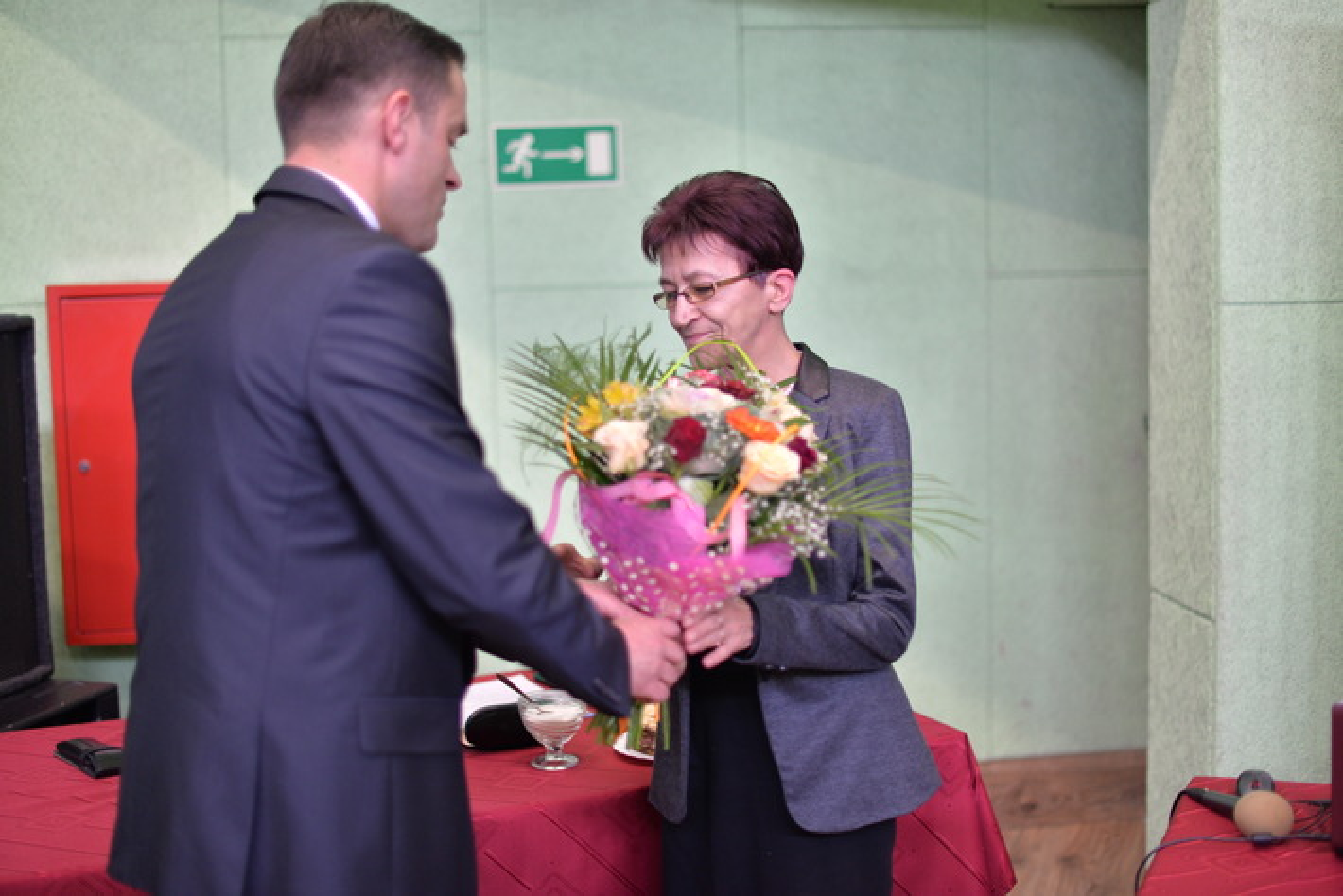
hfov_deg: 39.6
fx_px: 1866
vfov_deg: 27.0
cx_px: 672
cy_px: 448
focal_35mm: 50
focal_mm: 50
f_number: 1.4
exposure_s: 1/200
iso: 400
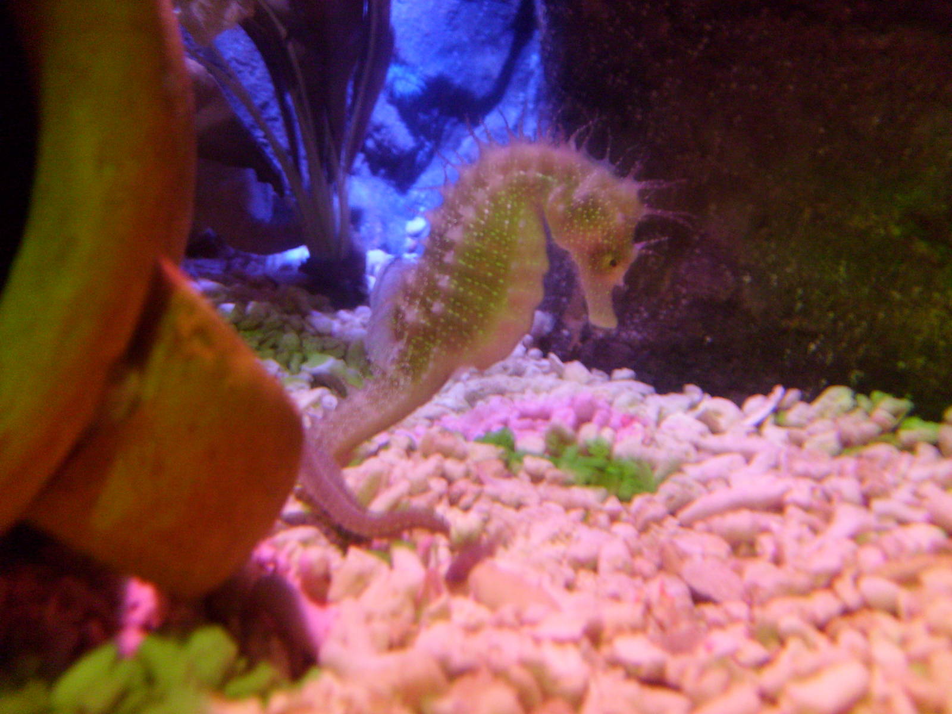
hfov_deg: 52.6
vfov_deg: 40.7
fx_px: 963
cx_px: 476
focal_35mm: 35
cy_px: 357
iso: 200
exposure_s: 1/3
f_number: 2.8
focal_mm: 5.8
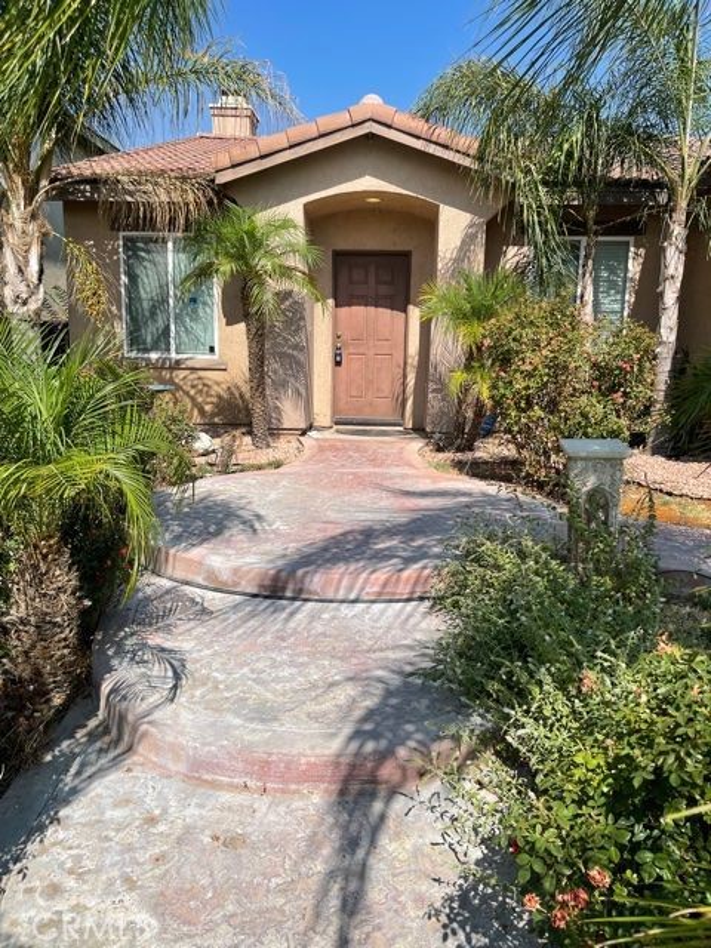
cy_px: 474
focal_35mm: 26
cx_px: 356
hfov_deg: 53.1
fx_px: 712
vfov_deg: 67.3
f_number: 1.6
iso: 32
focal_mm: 5.1
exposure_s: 1/3257
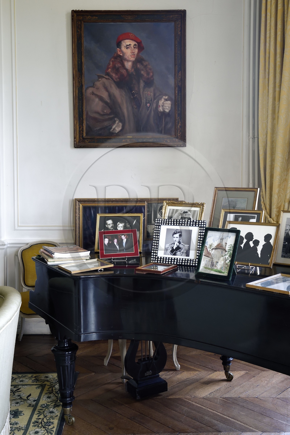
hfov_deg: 33.4
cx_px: 145
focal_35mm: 40
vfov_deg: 48.5
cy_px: 218
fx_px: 483
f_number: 8
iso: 1600
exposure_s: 1/40
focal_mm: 40
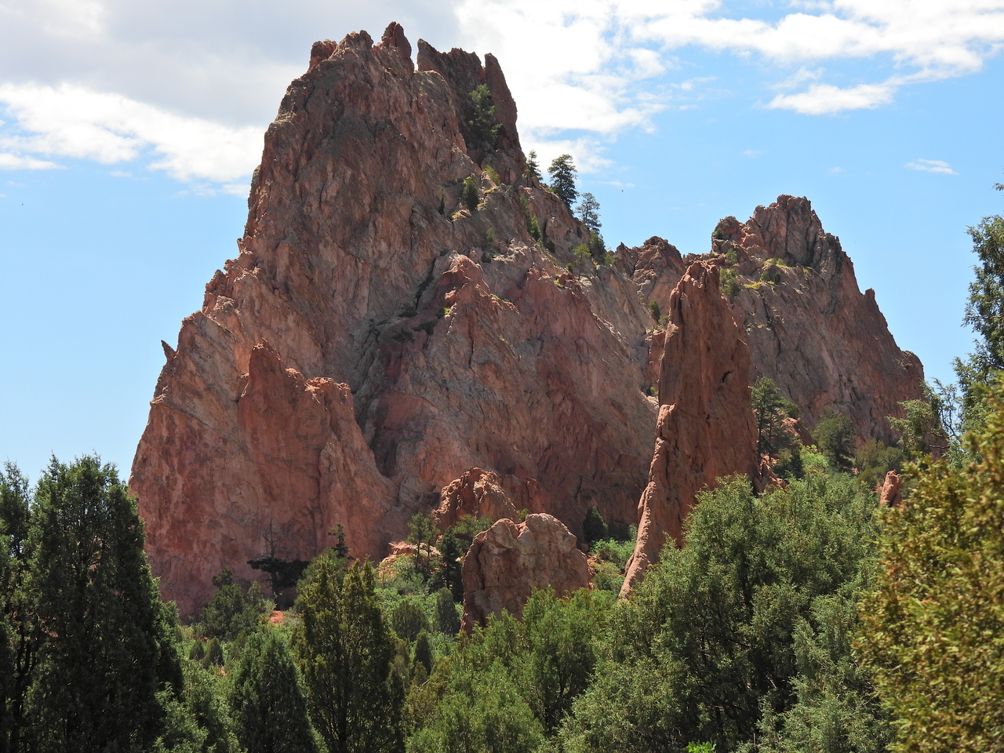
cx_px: 502
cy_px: 376
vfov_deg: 14.1
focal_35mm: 105
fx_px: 3045
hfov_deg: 18.7
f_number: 4
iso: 100
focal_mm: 18.7
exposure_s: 1/1000
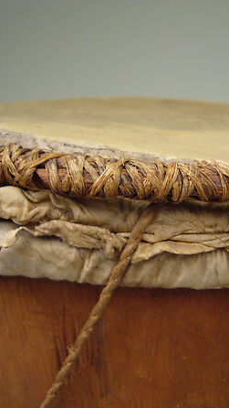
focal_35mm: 41
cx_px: 158
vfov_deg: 49.4
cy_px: 203
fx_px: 442
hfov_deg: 28.8
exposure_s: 1/30
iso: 100
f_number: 2.8
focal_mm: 4.6
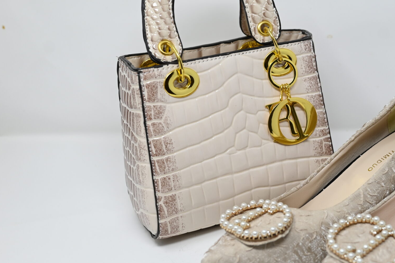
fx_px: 746
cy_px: 140
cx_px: 329
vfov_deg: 20.0
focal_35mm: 68
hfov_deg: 28.8
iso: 400
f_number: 4.5
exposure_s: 1/250
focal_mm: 40
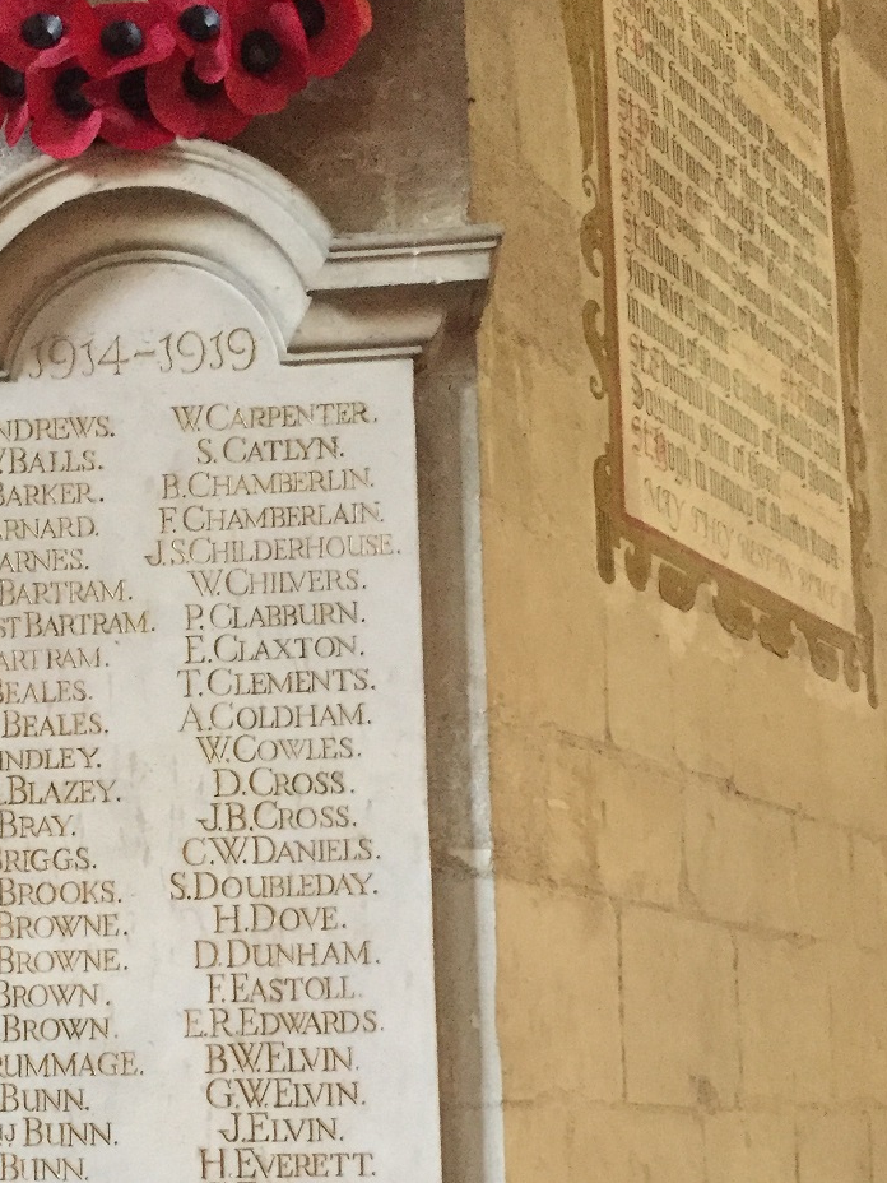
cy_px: 940
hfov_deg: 28.0
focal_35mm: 51
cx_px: 185
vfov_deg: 36.3
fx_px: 1742
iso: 320
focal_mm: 4.15
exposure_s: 1/17
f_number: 2.2
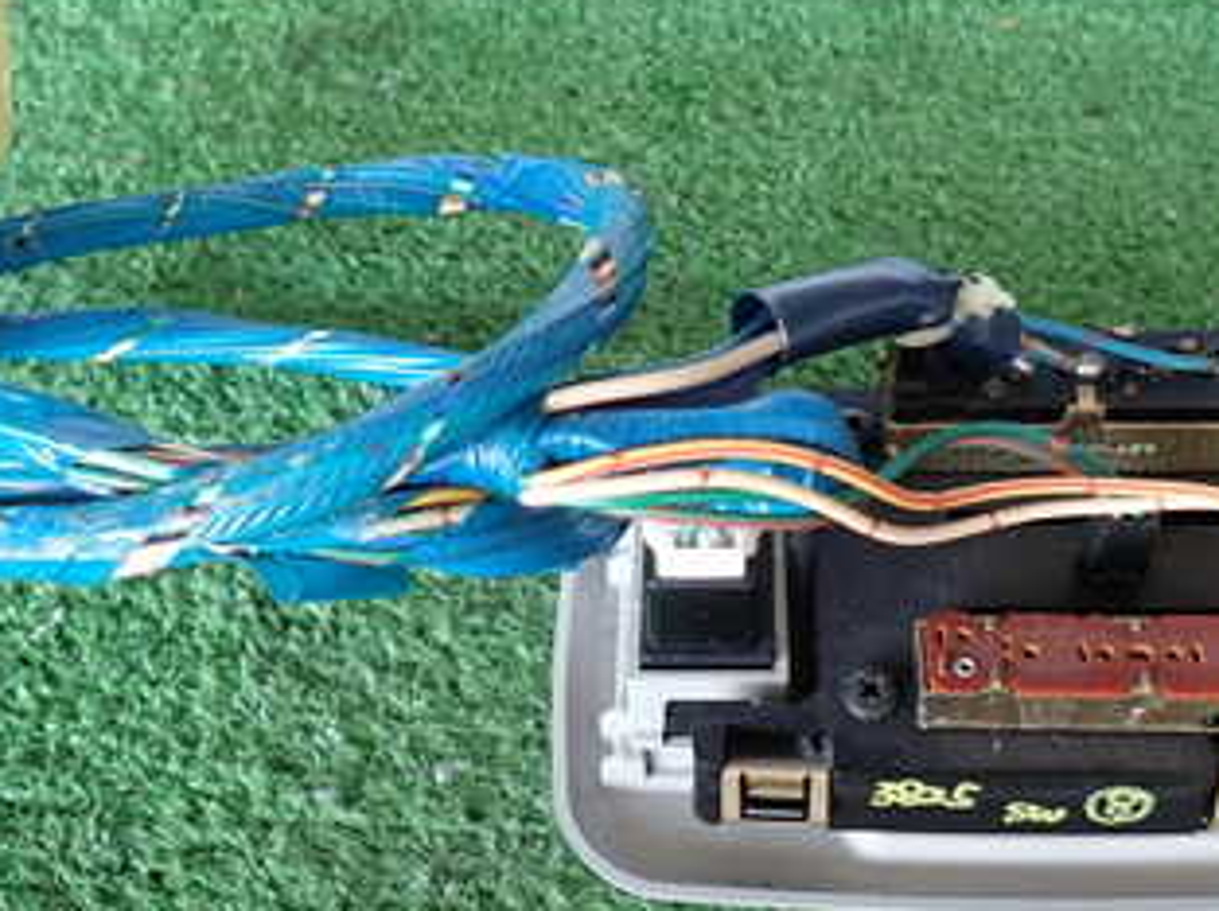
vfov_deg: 30.2
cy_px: 417
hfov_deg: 39.7
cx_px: 631
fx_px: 1688
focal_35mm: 48
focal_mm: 4.5
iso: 200
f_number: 2
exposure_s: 1/60
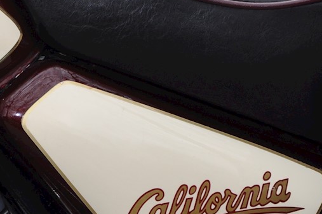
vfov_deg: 3.2
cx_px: -91
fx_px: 3806
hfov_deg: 4.8
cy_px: 10
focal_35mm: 426
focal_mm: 75
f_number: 6.3
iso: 200
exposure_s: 1/200
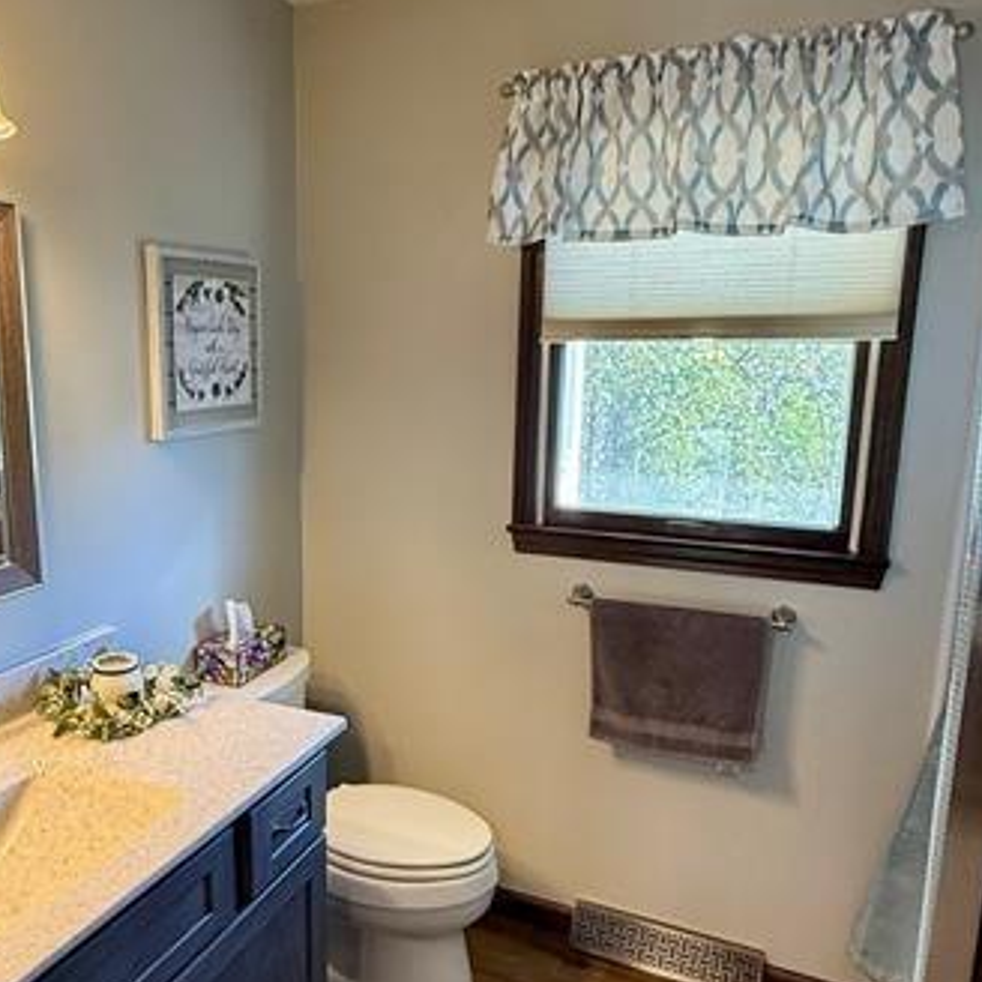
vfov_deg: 55.6
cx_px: 341
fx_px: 931
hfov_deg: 54.7
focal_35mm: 29
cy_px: 521
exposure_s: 1/120
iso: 400
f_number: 2.2
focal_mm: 2.22
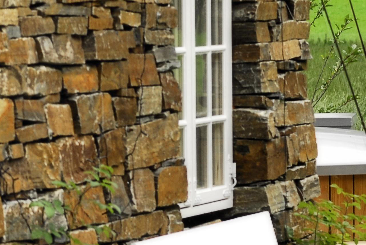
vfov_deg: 3.6
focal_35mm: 384
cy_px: 123
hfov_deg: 5.4
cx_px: 219
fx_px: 3904
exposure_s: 1/125
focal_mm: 85
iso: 200
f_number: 5.6
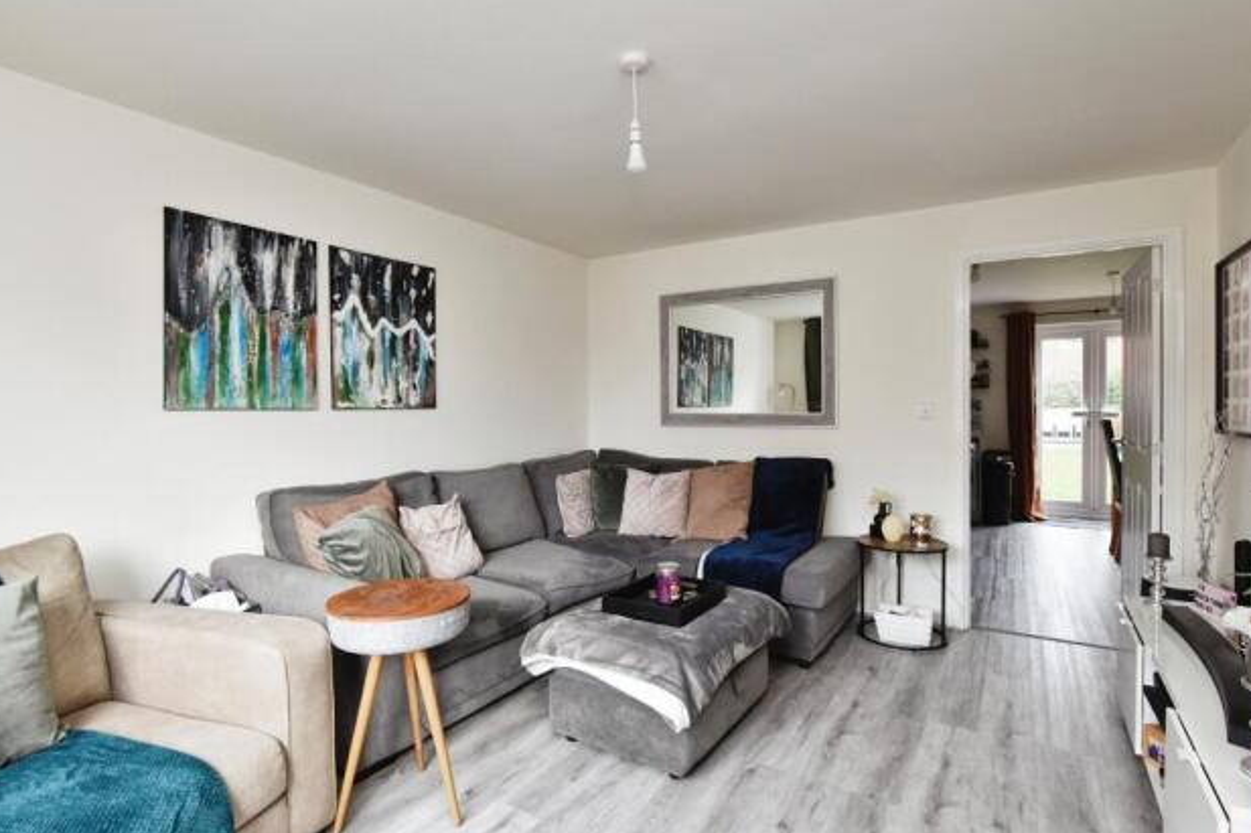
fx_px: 591
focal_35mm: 17
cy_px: 419
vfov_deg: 70.4
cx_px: 632
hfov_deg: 93.3
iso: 500
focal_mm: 16
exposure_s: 1/20
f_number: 7.1
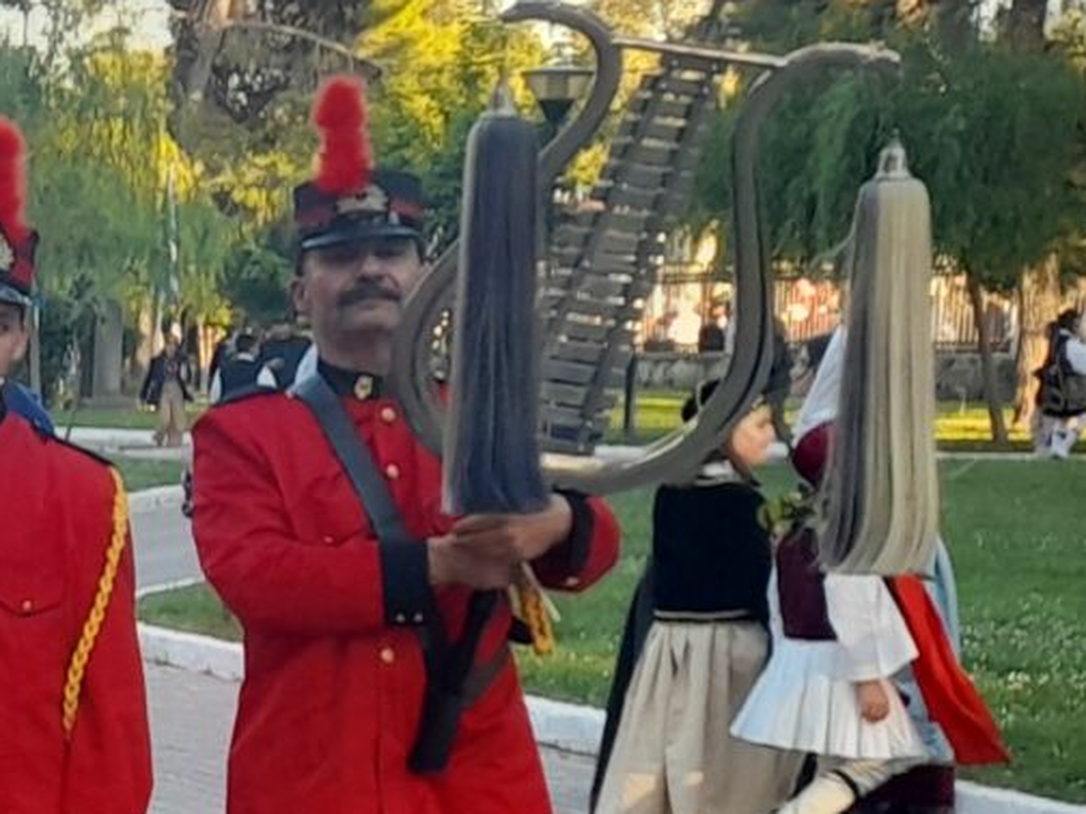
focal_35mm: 127
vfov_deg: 11.6
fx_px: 3984
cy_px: 756
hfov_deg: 12.3
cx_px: -1526
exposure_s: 1/100
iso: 32
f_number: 2
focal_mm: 4.6
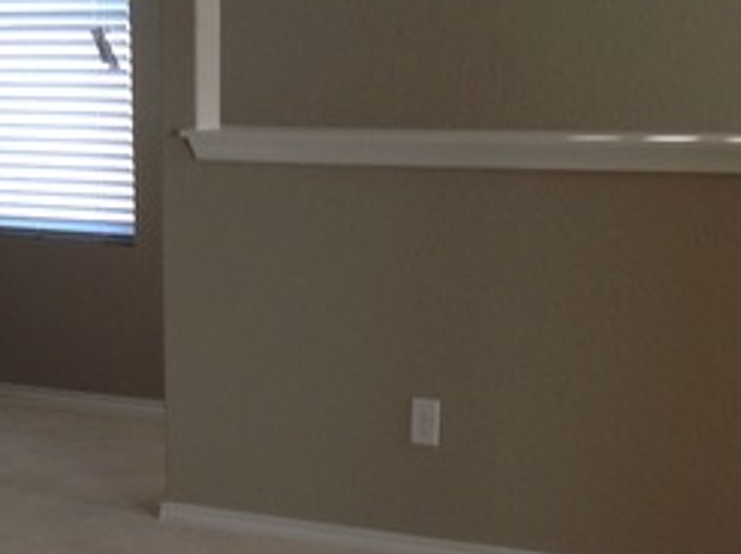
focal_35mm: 91
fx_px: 1946
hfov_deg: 21.3
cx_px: 157
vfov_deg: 15.7
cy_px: 632
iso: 64
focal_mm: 4.28
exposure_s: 1/30
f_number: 2.4
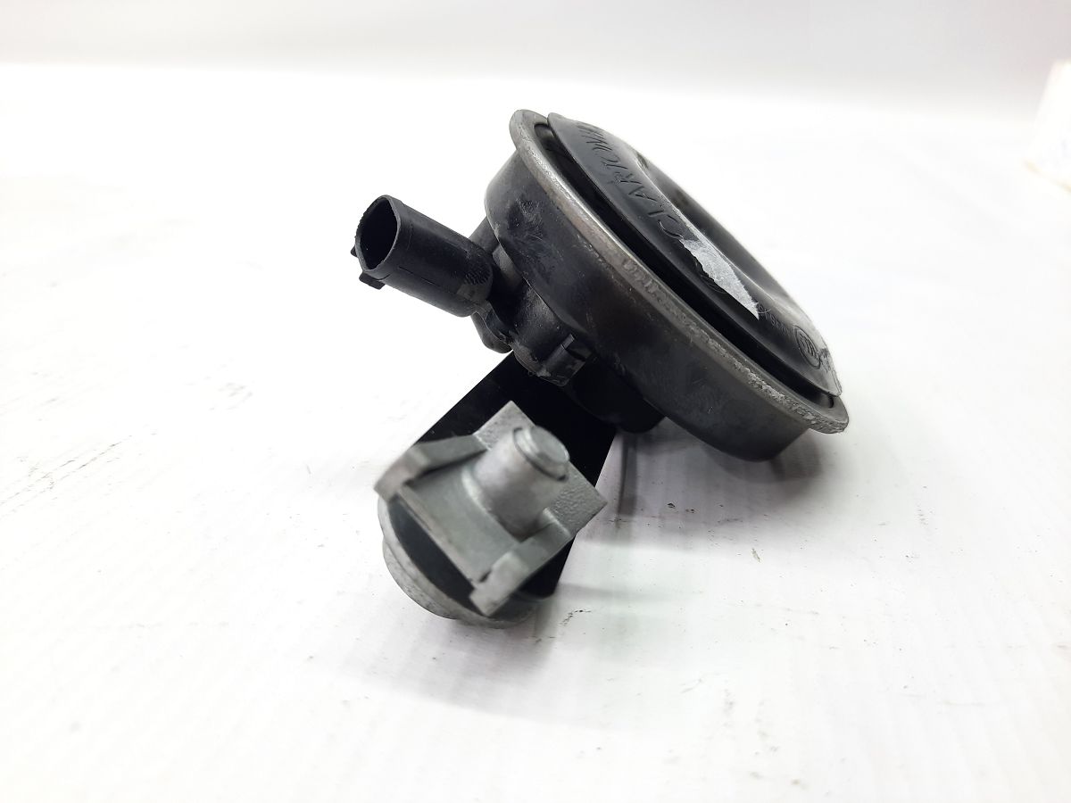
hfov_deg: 69.4
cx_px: 536
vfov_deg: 54.9
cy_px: 402
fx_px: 773
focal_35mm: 25
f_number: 2
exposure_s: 1/50
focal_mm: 4.6
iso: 100
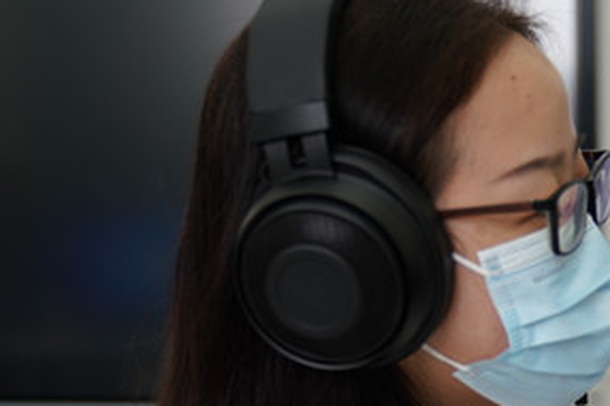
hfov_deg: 19.5
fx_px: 1659
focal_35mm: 98
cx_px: 753
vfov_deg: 13.6
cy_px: 478
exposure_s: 1/125
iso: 200
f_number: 2.8
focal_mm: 35
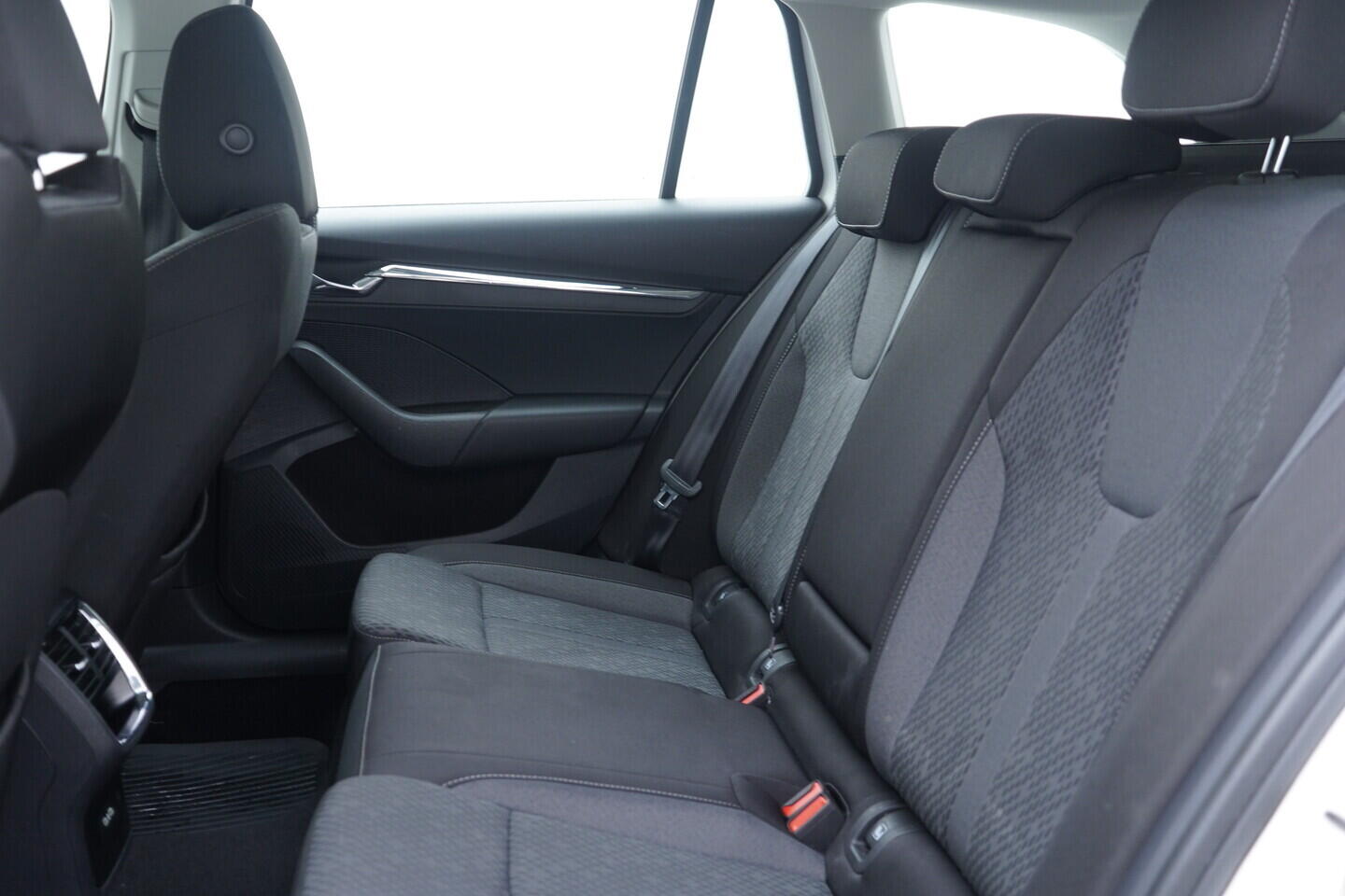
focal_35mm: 36
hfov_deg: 53.1
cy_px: 448
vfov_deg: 36.9
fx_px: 1345
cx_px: 672
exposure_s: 1/40
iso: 400
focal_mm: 24
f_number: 2.8
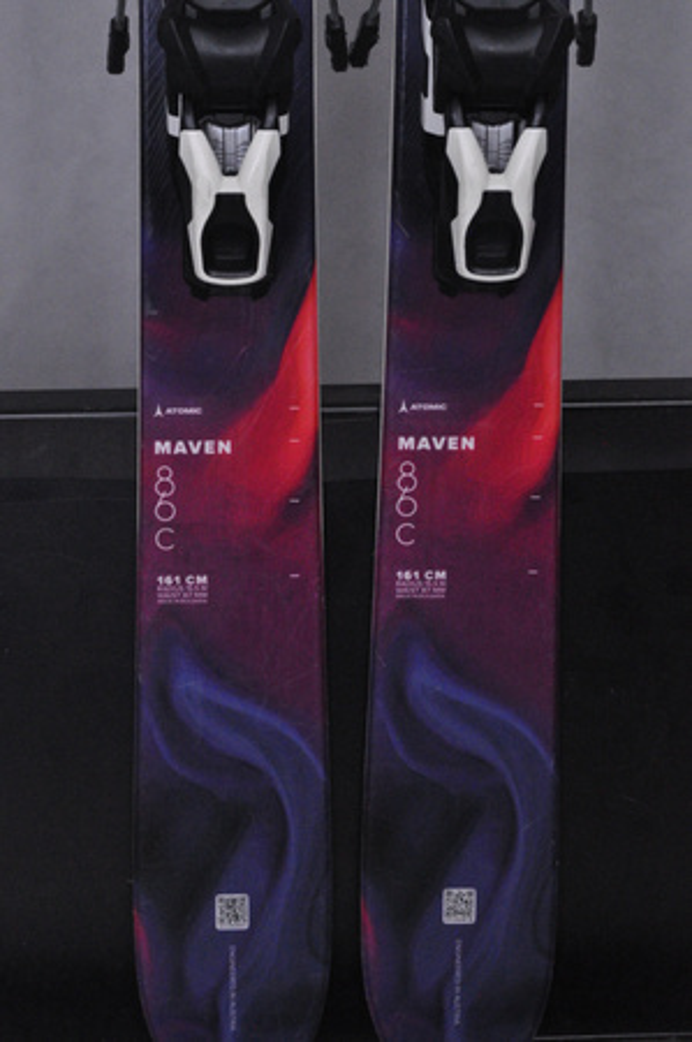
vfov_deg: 18.2
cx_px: 346
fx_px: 3251
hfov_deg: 12.2
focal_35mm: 112
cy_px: 521
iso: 3200
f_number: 9.5
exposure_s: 1/125
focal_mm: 75
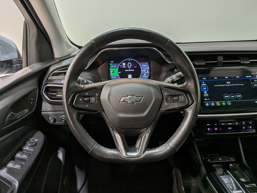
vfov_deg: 56.8
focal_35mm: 24
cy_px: 96
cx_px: 128
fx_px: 178
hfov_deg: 71.6
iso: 26
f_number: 1.7
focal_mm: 4.53
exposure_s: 1/180
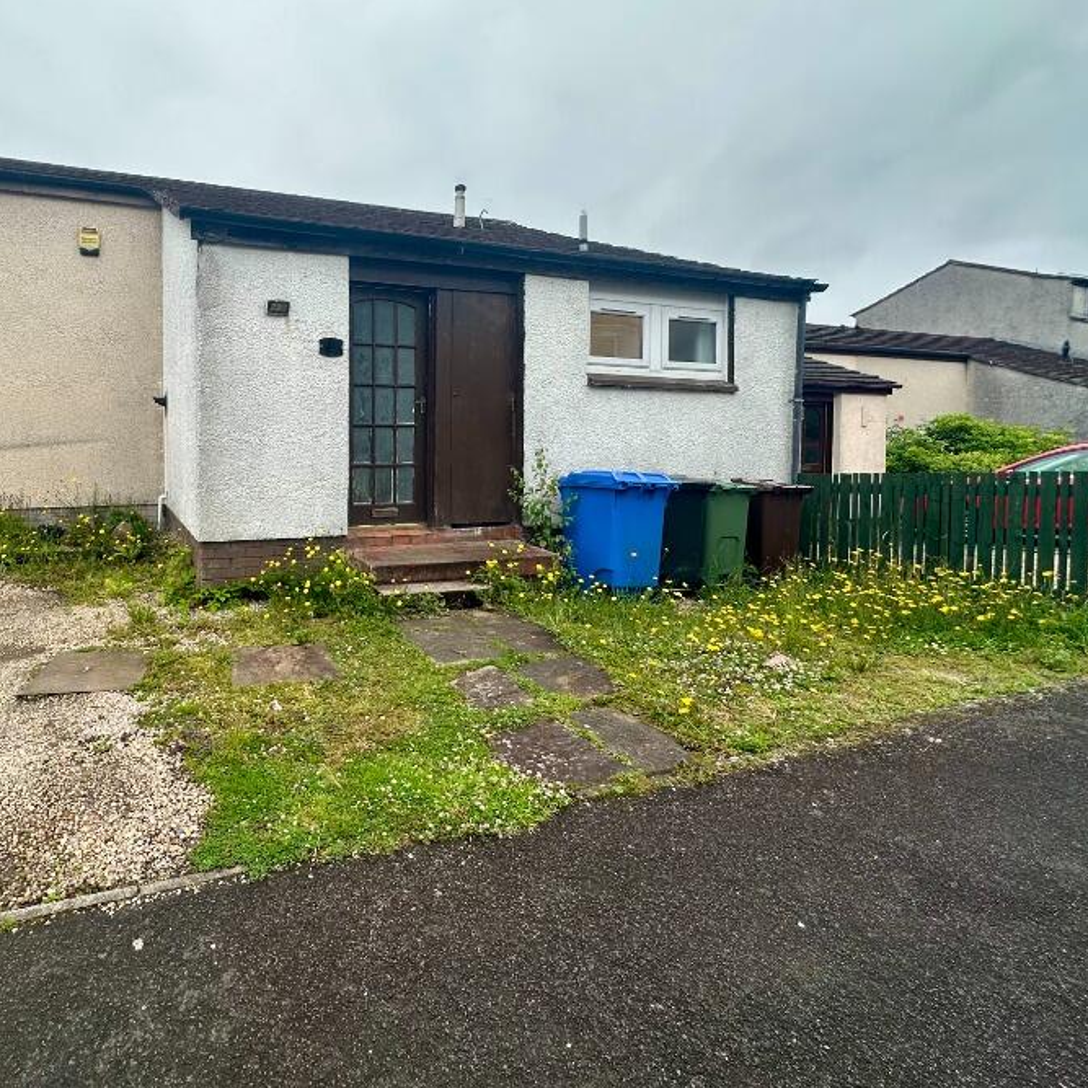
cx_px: 336
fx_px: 676
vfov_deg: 77.2
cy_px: 463
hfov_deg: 74.5
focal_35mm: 19
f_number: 2.2
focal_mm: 2.22
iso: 40
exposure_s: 1/400
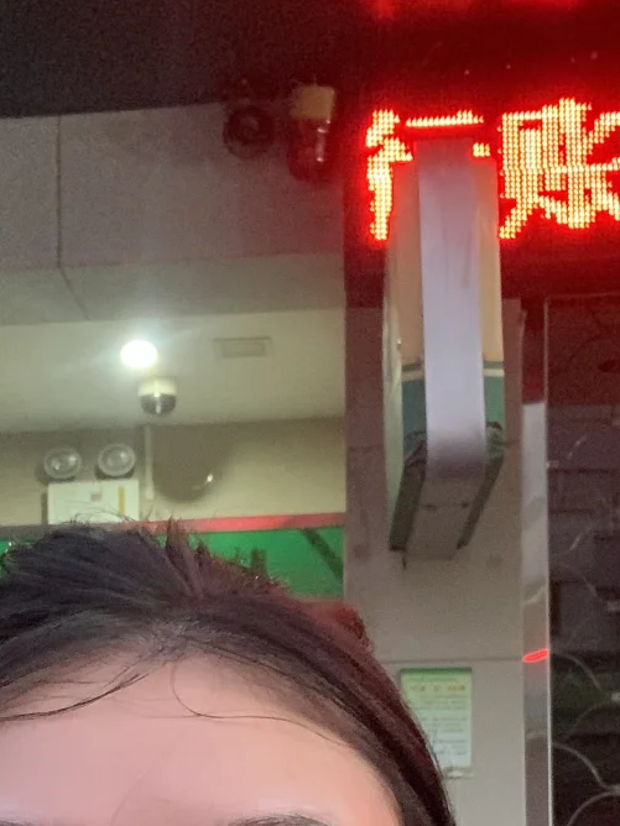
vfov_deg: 26.5
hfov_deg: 21.2
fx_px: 1648
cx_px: 182
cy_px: 846
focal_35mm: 69
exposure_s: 1/31
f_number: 2.2
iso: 320
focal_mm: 2.87
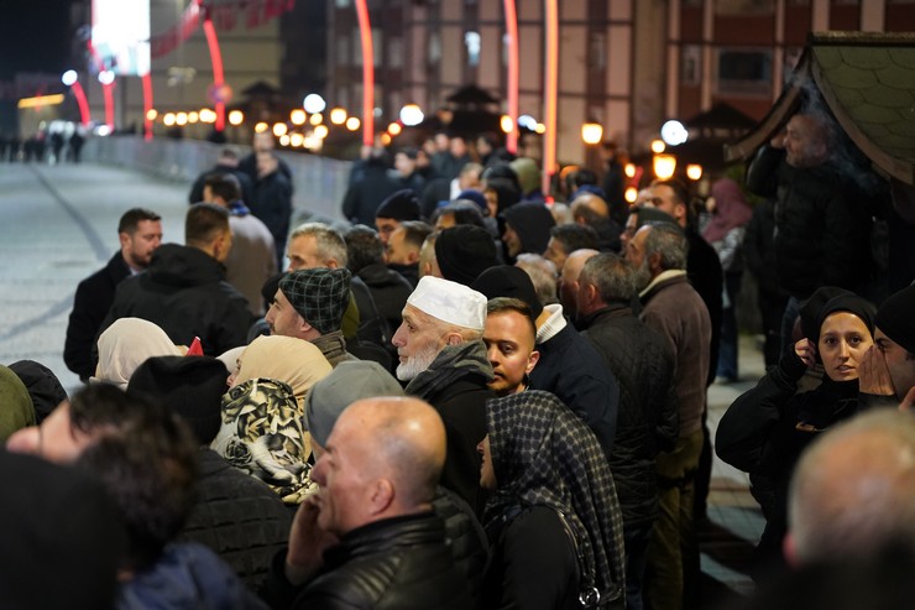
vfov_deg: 19.4
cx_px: 458
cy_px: 305
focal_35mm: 70
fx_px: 1779
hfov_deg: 28.8
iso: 4000
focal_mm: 70
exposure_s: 1/80
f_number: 2.8
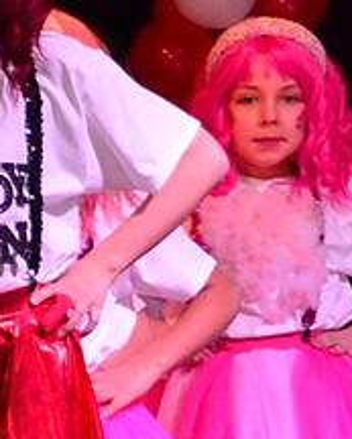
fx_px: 3839
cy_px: 467
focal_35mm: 295
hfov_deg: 5.1
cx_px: -513
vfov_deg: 6.5
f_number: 5.6
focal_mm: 42
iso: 3200
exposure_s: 1/200
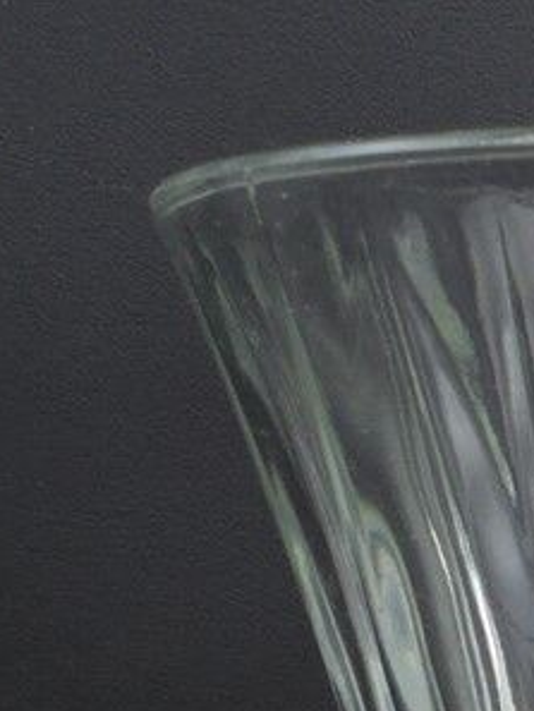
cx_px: 784
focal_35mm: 115
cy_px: 1032
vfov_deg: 15.9
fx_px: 2364
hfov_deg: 12.3
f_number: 4.2
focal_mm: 6.9
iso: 200
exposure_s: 1/30
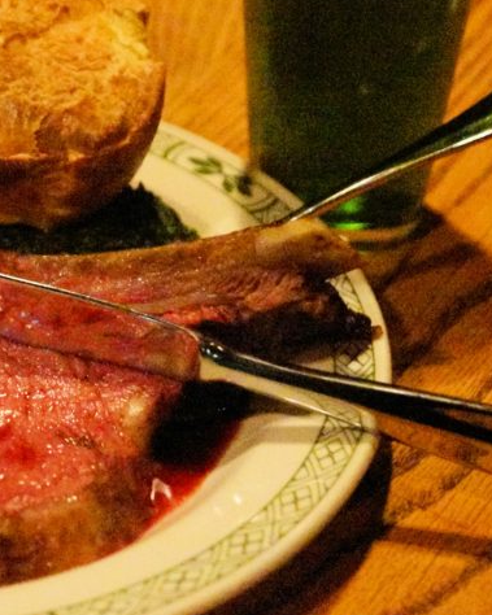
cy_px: 226
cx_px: 39
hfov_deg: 10.1
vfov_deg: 12.7
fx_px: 2768
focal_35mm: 152
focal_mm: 50
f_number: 2.8
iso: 10000
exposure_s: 1/160
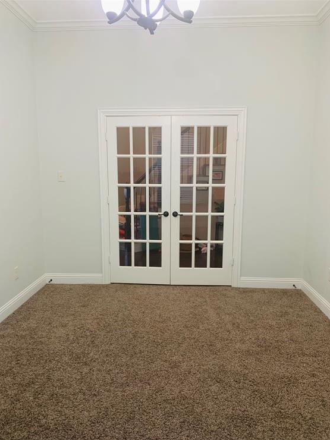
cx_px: 161
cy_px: 228
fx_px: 343
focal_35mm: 27
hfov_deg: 51.3
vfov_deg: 65.3
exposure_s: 1/60
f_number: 1.8
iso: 200
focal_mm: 4.25
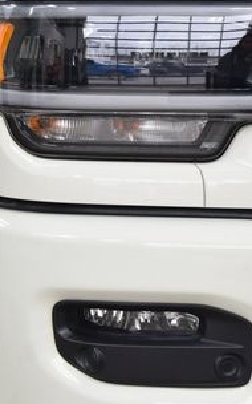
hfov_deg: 10.8
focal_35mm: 116
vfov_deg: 18.0
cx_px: 394
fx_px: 1275
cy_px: 204
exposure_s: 1/15
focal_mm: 36
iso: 450
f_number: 6.3
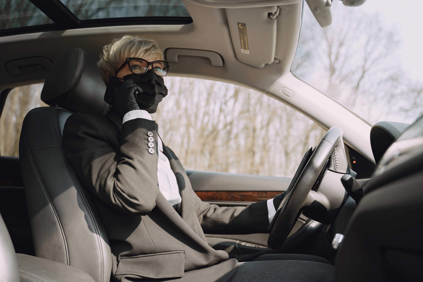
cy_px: 141
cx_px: 212
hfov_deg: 58.7
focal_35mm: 32
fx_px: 376
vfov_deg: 41.1
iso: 125
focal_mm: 32
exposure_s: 1/250
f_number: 2.8
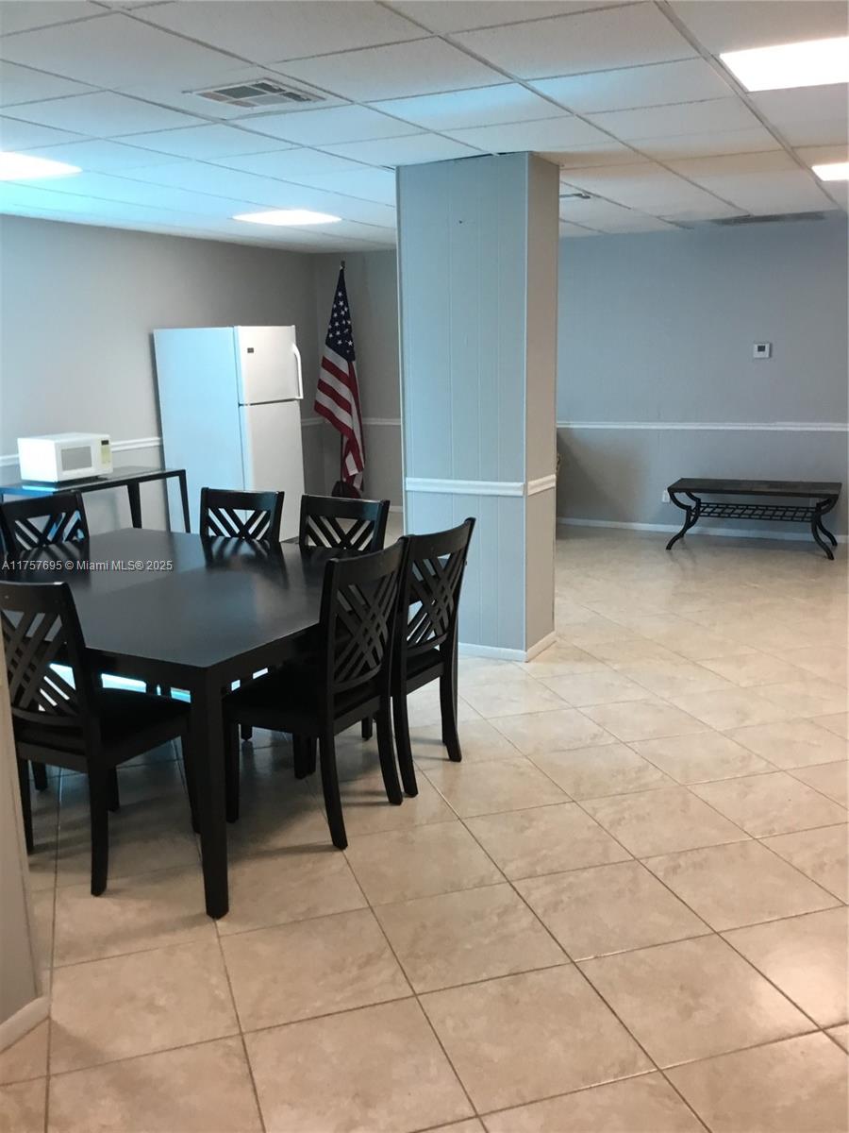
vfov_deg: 58.4
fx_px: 1014
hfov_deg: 45.4
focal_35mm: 31
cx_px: 424
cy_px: 566
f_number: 2.4
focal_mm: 3.3
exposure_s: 1/30
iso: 80
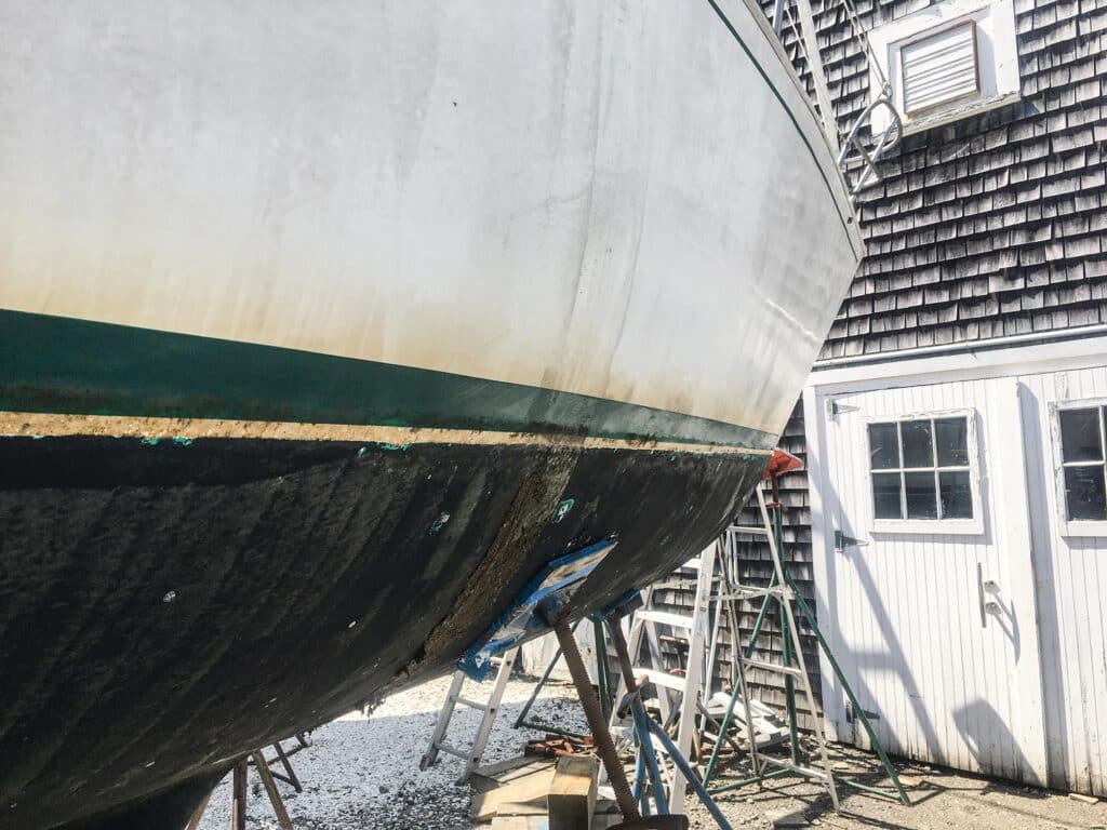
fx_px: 927
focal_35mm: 29
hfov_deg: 61.7
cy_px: 415
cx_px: 554
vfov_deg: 48.2
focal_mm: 4.15
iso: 25
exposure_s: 1/874
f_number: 2.2
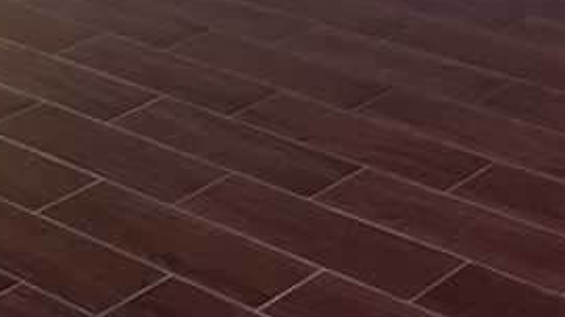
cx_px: 675
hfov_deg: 18.9
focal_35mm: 107
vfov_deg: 10.5
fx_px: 1602
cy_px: -282
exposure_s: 1/40
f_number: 1.5
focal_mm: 5.7
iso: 400
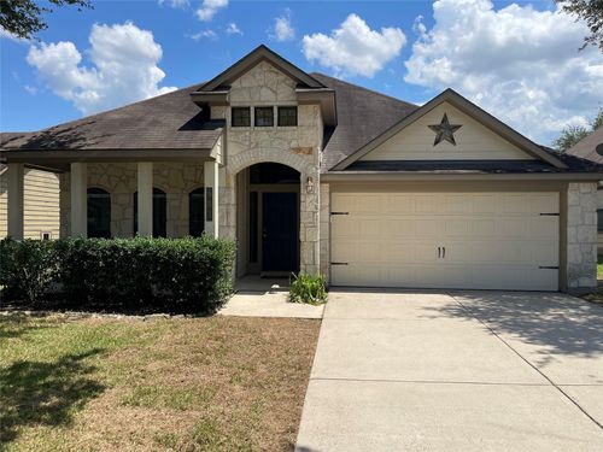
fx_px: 435
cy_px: 226
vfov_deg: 54.9
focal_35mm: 25
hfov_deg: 69.4
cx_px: 302
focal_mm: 5.1
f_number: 1.6
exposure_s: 1/4202
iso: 32
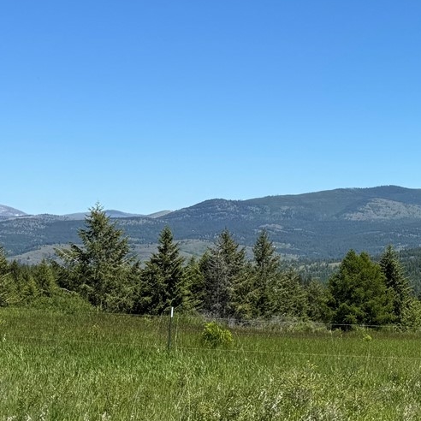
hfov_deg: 21.0
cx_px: 637
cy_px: 118
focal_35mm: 69
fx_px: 949
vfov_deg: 24.8
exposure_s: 1/4310
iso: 80
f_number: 1.78
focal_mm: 6.76
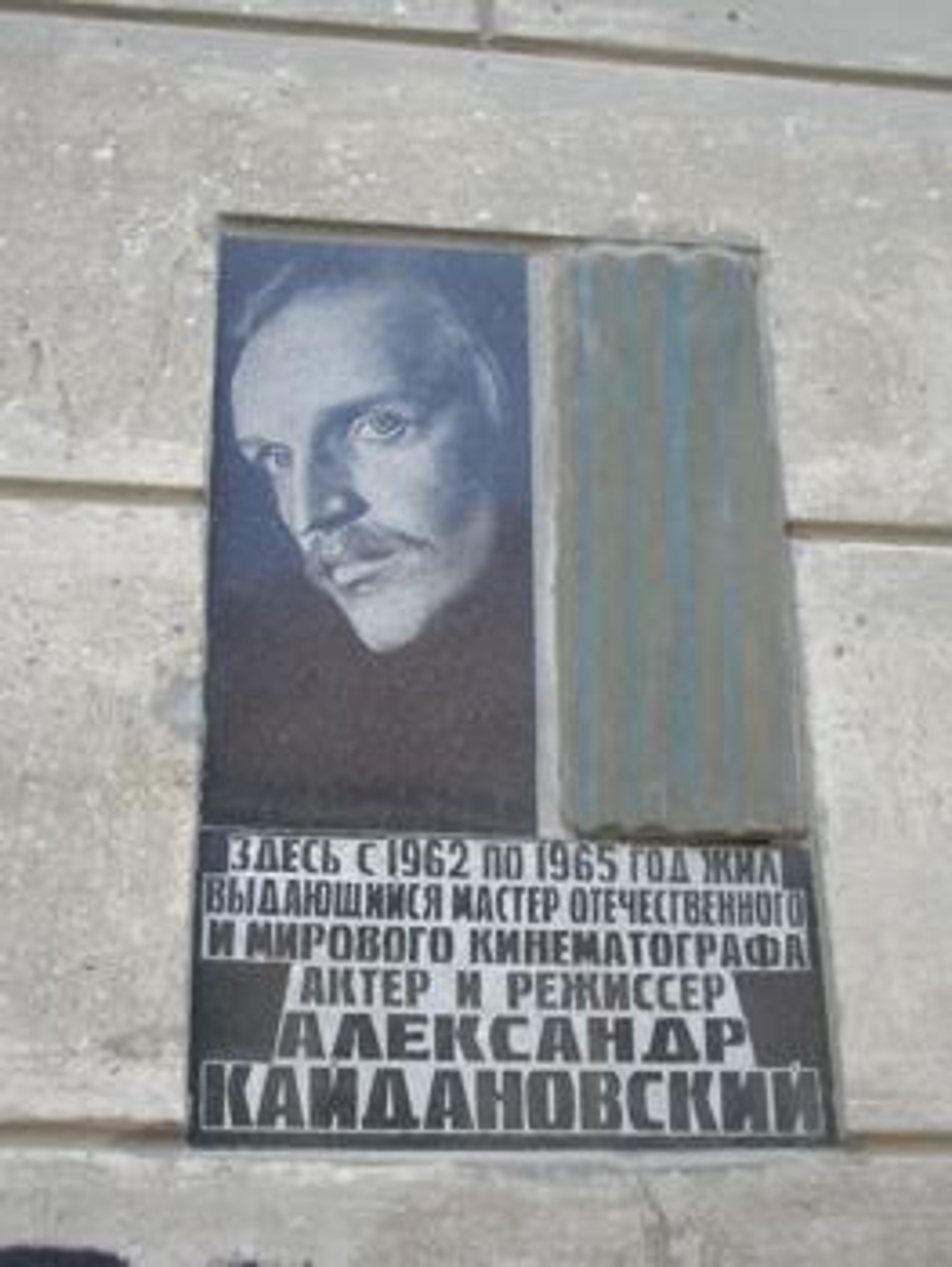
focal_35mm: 55
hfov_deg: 26.6
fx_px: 2014
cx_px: 476
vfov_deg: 34.9
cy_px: 634
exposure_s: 1/125
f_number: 3.3
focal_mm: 9
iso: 64
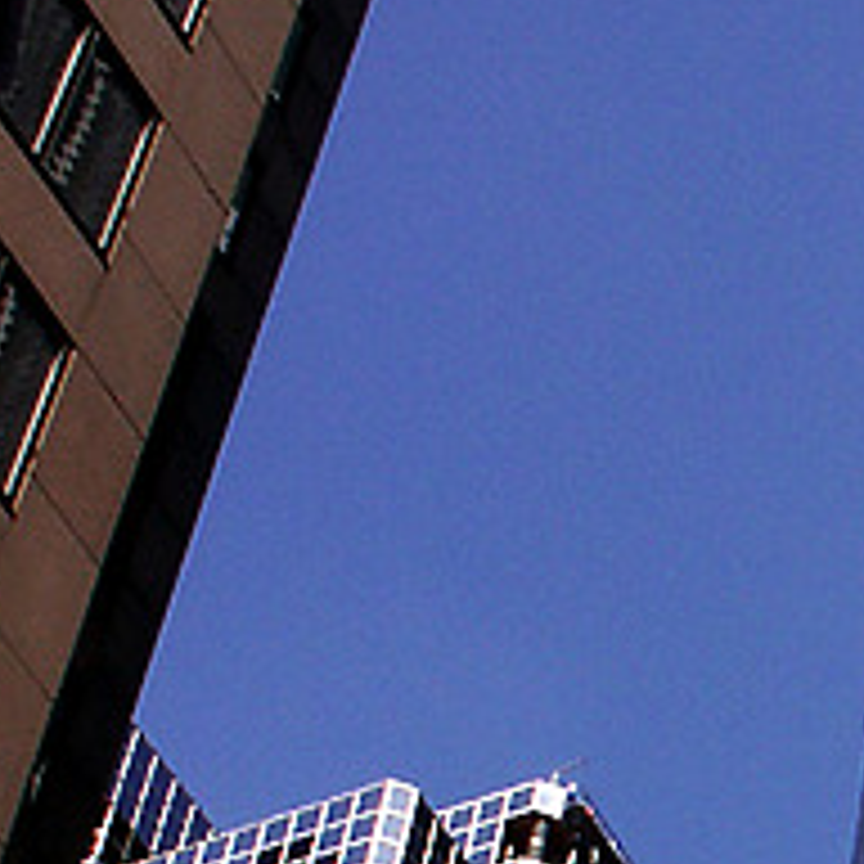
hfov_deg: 11.3
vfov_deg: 11.7
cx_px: 1483
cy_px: 1089
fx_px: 4095
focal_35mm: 145
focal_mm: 7.19
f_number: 6.7
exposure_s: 1/250
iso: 64
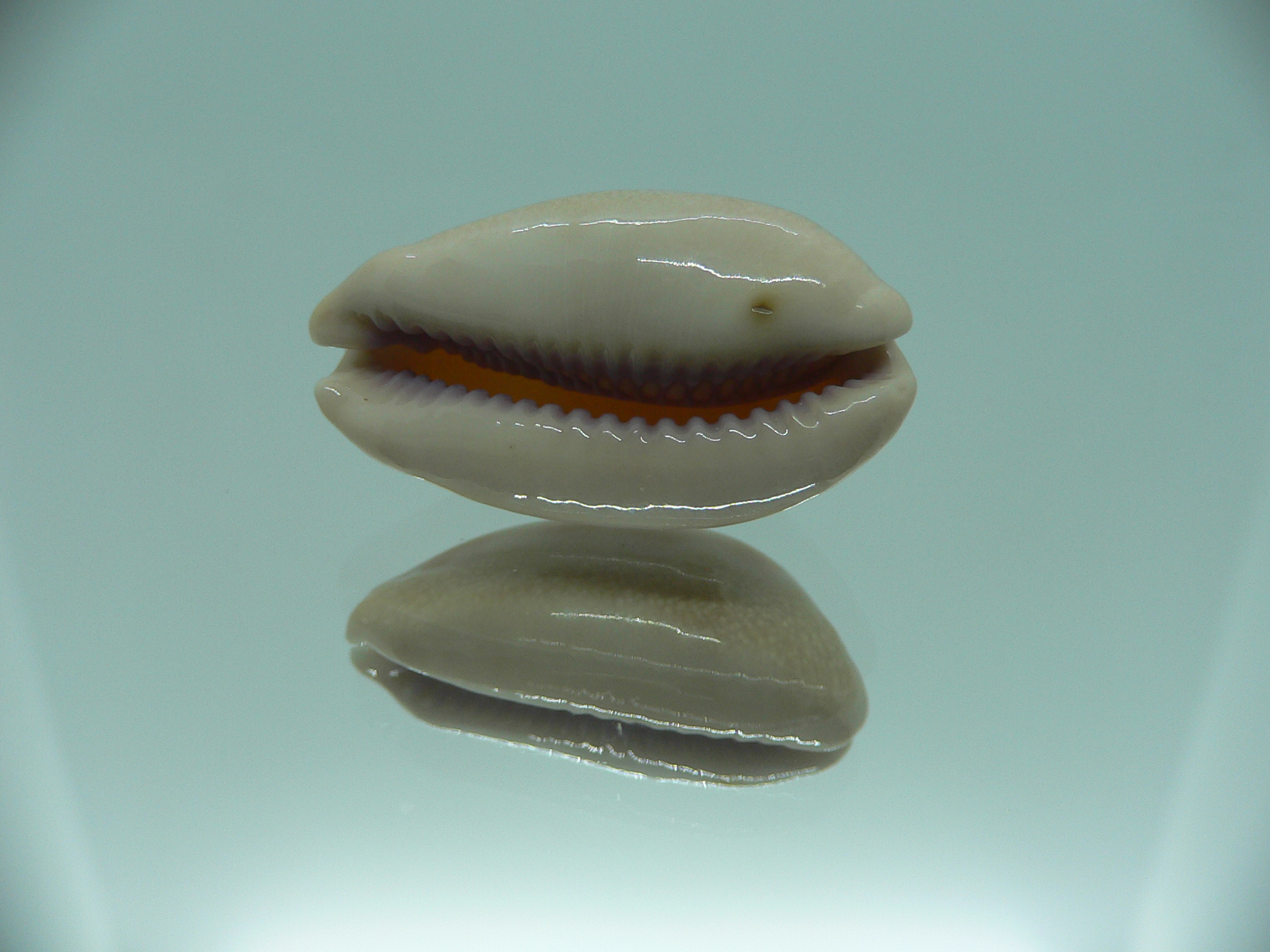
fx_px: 1284
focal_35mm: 35
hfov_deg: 52.6
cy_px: 476
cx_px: 635
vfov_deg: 40.7
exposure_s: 1/80
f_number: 2.8
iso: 80
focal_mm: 4.6
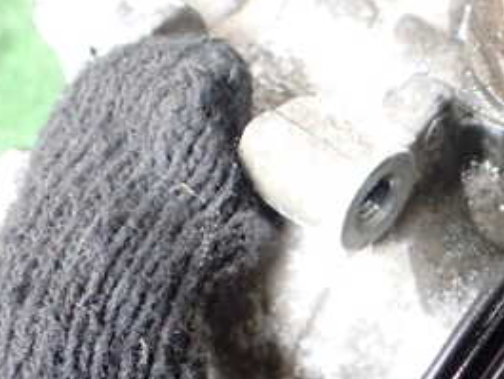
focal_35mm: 68
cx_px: 527
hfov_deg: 26.7
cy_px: 381
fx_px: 991
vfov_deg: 20.9
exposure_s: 1/60
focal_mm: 5.4
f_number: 2.3
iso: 800
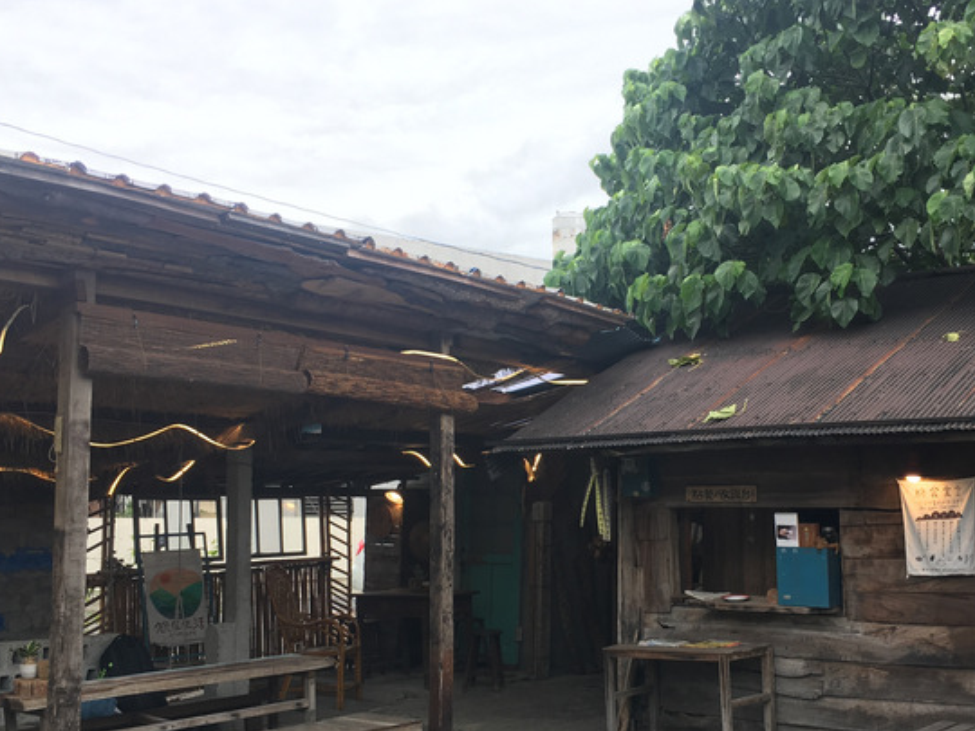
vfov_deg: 33.3
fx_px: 1211
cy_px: 482
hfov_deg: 43.7
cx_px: 569
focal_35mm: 43
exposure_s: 1/209
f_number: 2.2
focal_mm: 4.15
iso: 25
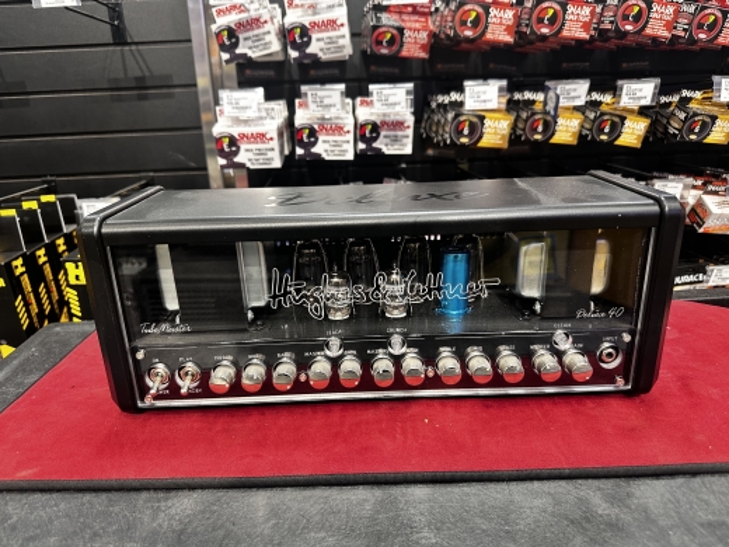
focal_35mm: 24
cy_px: 274
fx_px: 505
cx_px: 364
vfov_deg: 56.8
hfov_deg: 71.6
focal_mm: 6.86
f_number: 1.78
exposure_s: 1/60
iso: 200
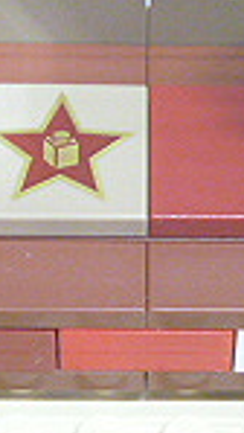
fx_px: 1883
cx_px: 238
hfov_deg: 7.4
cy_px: 363
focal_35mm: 164
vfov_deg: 13.0
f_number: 3.5
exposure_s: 1/6
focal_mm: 6.3
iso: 400
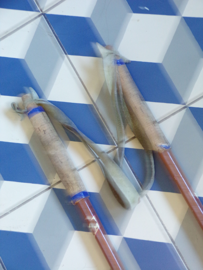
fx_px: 774
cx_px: 102
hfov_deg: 14.9
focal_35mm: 99
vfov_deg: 19.8
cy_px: 135
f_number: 4.2
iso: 400
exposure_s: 1/7
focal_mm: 17.7
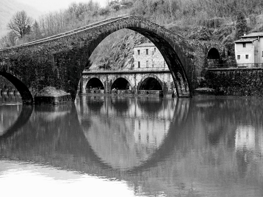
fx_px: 783
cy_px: 98
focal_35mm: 103
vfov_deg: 14.4
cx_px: 132
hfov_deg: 19.1
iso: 400
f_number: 5.7
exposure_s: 1/80
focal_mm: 18.3
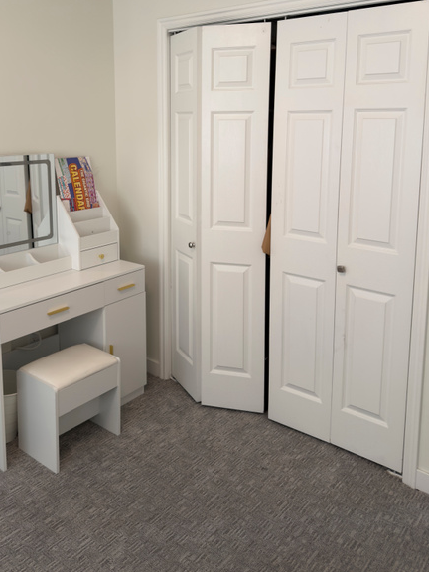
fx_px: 529
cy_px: 195
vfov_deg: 55.7
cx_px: 173
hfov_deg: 43.9
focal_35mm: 32
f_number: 1.78
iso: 64
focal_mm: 6.76
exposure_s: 1/60
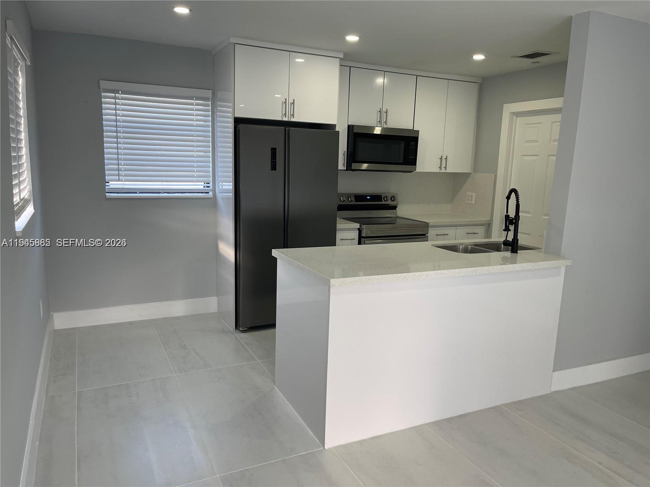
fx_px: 469
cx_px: 325
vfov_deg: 54.9
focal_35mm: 25
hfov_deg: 69.4
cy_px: 244
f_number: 1.6
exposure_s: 1/120
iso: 64
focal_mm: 5.1
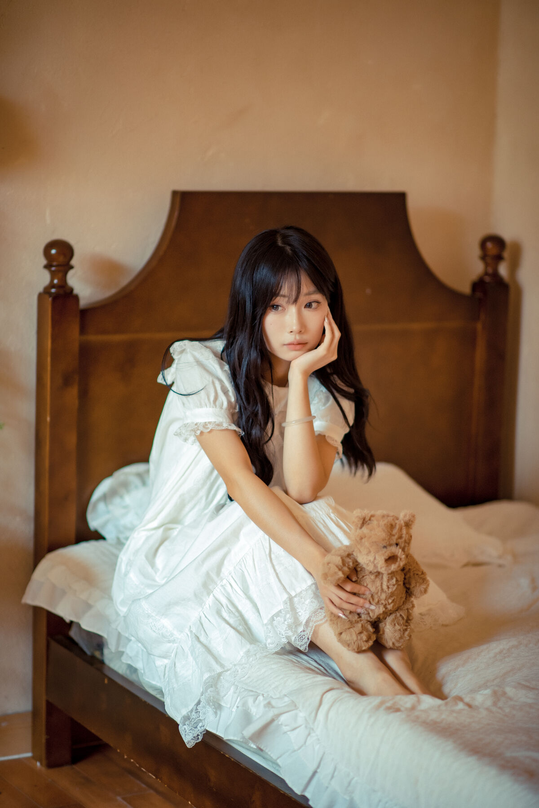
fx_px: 1907
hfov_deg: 16.1
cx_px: 270
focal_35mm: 85
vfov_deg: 23.9
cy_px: 404
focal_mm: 85
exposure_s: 1/125
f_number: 1.4
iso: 640
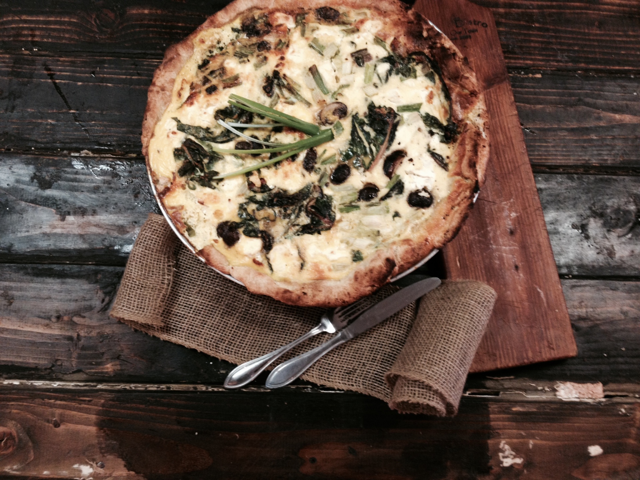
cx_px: 320
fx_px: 647
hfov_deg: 52.6
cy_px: 240
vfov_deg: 40.7
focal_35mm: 35
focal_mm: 4.28
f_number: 2.4
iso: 160
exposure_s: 1/20
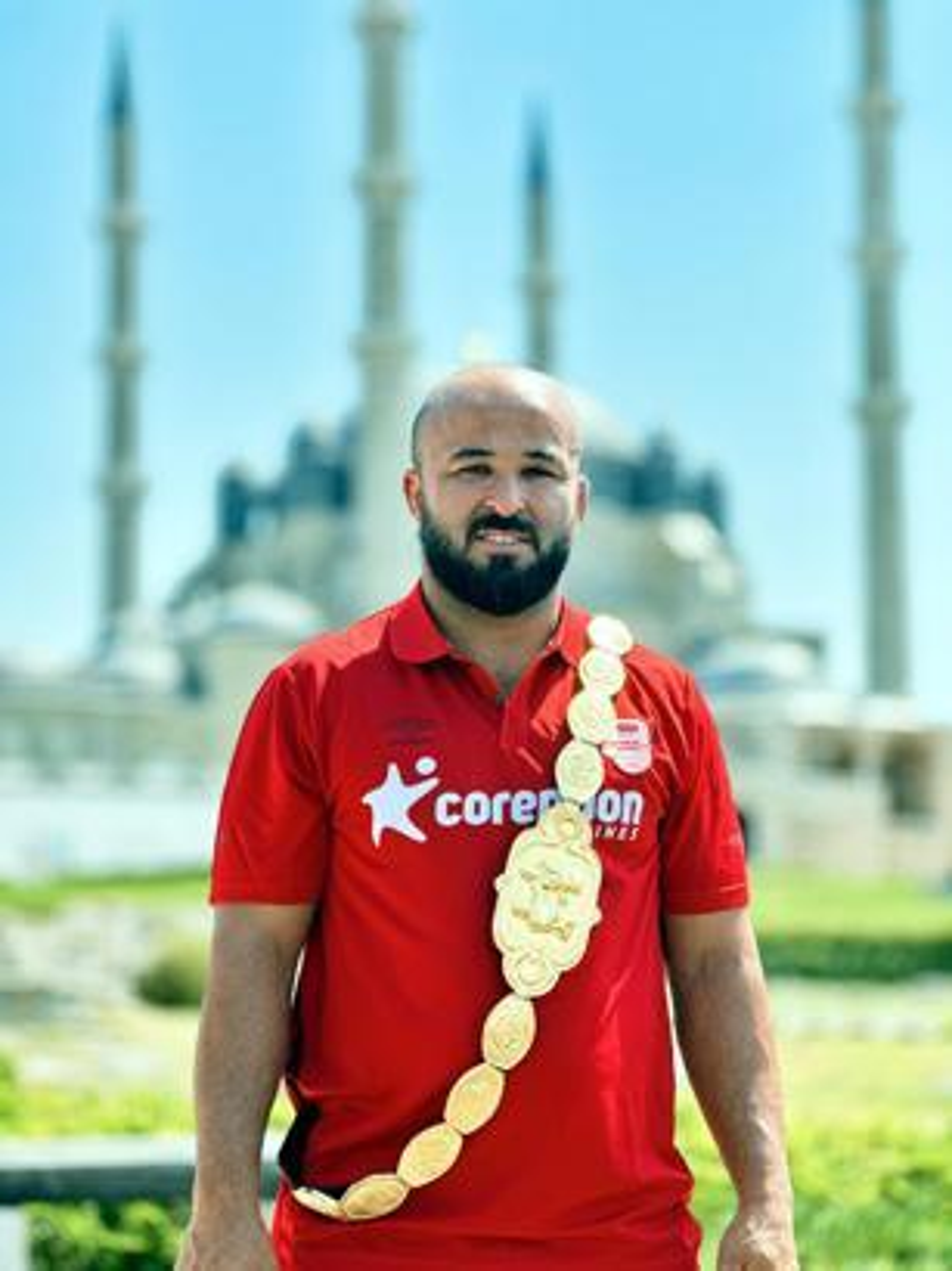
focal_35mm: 77
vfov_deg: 25.4
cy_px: 636
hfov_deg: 19.1
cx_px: 476
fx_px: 2826
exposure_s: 1/544
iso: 32
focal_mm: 9
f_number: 2.8
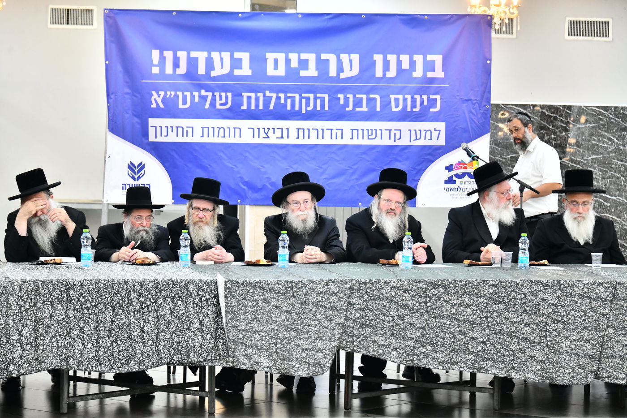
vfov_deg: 13.0
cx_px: 314
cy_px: 209
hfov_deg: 19.5
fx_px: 1828
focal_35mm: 105
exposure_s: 1/100
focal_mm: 105
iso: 3200
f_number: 5.6
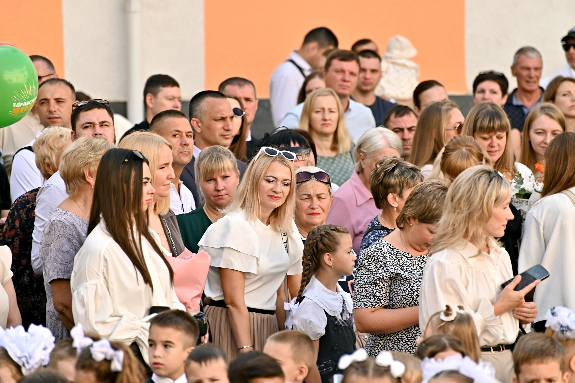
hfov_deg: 8.2
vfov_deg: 5.5
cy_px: 192
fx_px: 3990
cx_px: 288
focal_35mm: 250
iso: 125
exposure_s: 1/160
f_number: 6.3
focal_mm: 250
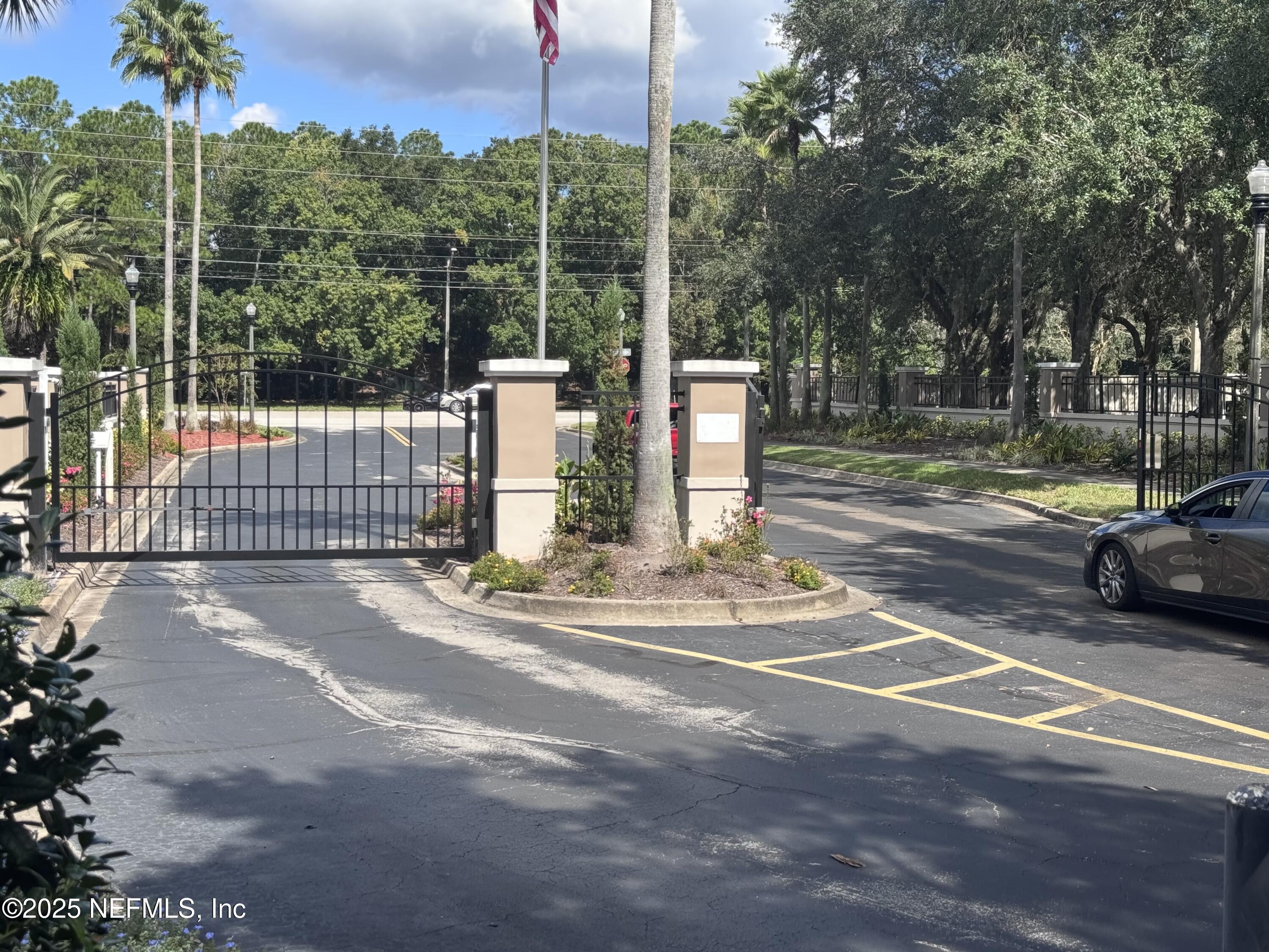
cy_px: 476
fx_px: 1760
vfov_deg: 30.3
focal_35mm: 48
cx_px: 634
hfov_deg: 39.7
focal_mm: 6.76
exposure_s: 1/1172
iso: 64
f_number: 1.78
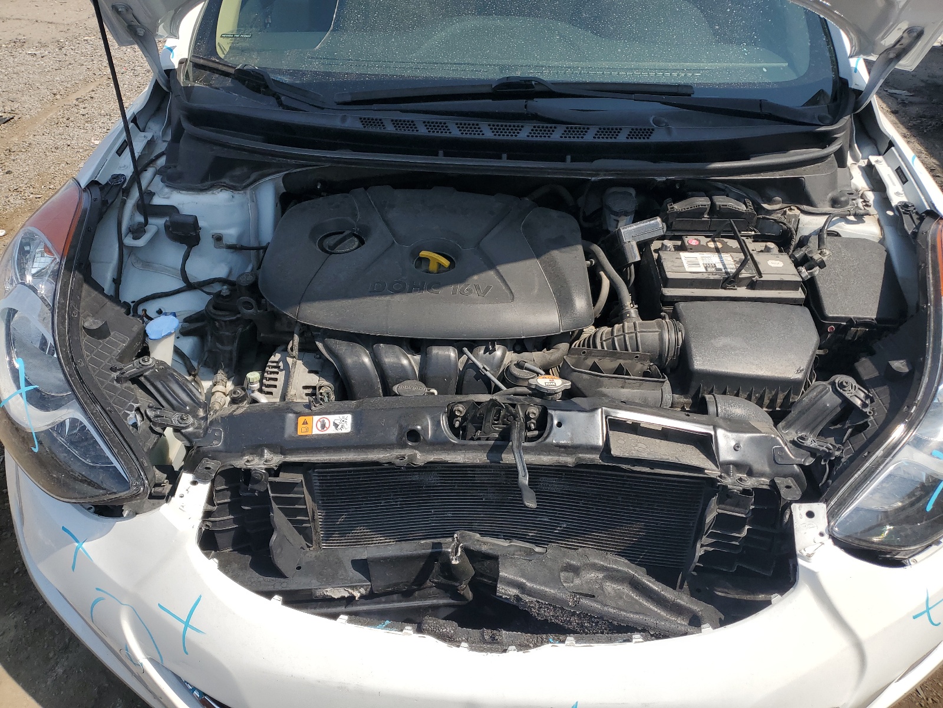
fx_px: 708
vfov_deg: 53.1
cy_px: 354
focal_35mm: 26
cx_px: 472
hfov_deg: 67.3
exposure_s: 1/3333
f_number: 1.5
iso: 50
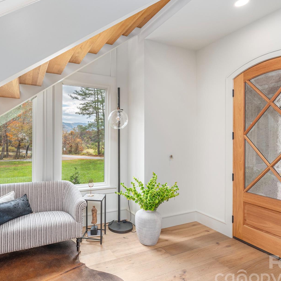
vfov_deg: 74.8
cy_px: 141
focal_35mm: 20
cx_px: 109
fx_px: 184
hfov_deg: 73.8
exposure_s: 1/200
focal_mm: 14
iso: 320
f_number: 7.1
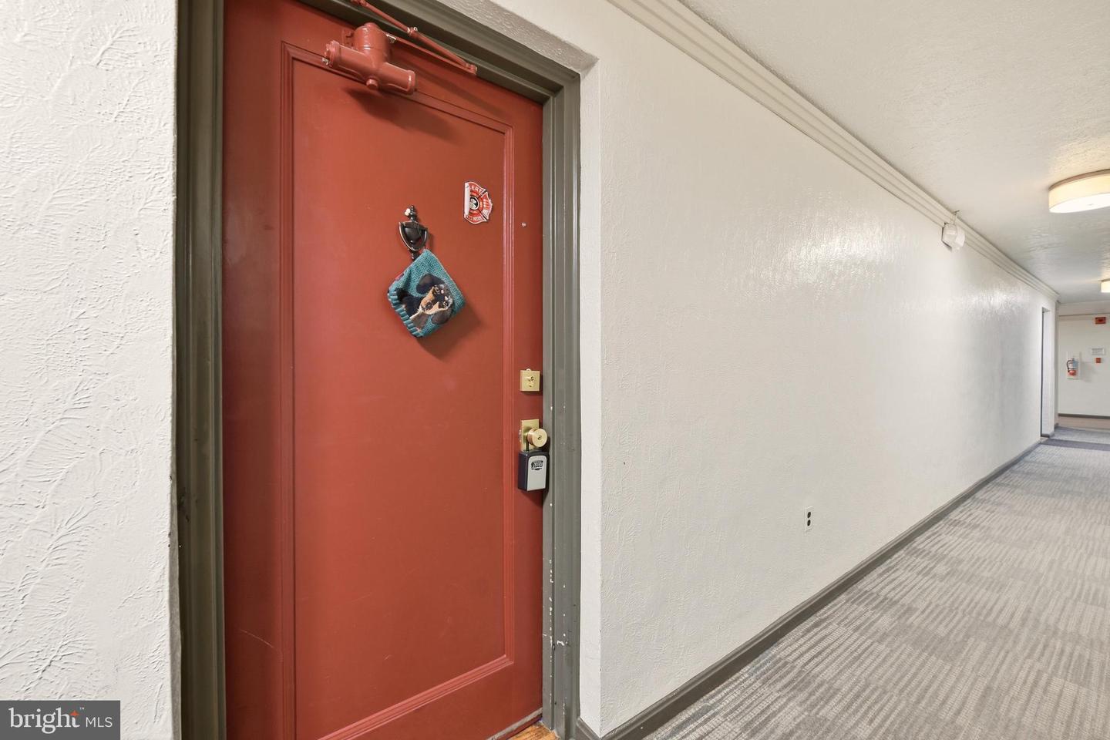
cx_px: 555
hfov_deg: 104.3
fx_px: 432
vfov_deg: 81.2
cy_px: 370
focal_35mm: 14
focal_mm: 14
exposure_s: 1/3.33
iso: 250
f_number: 10
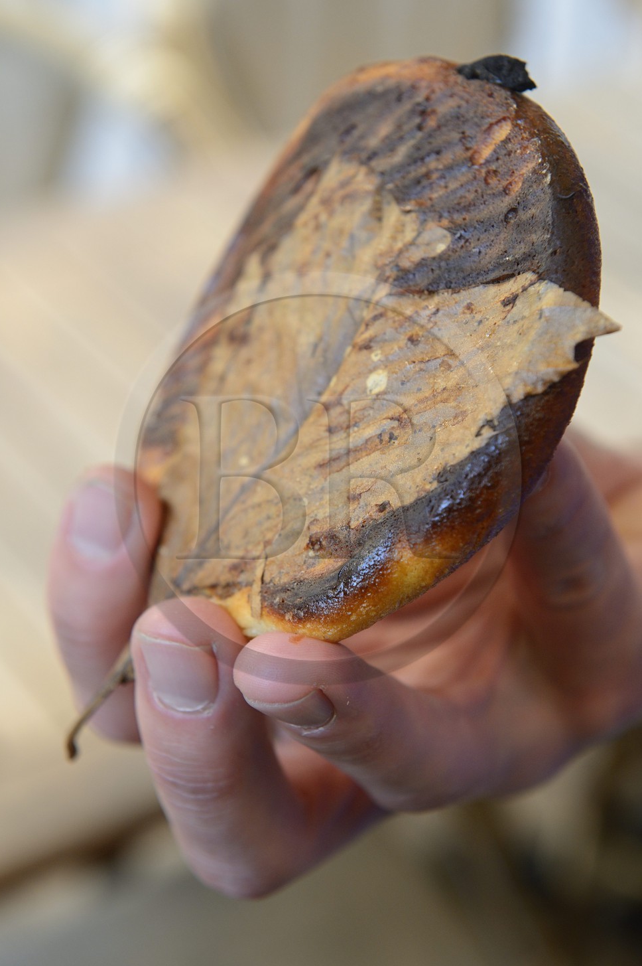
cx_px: 317
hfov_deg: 17.7
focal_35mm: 77
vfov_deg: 26.3
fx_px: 2063
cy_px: 478
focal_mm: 70
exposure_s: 1/160
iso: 1000
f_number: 6.3
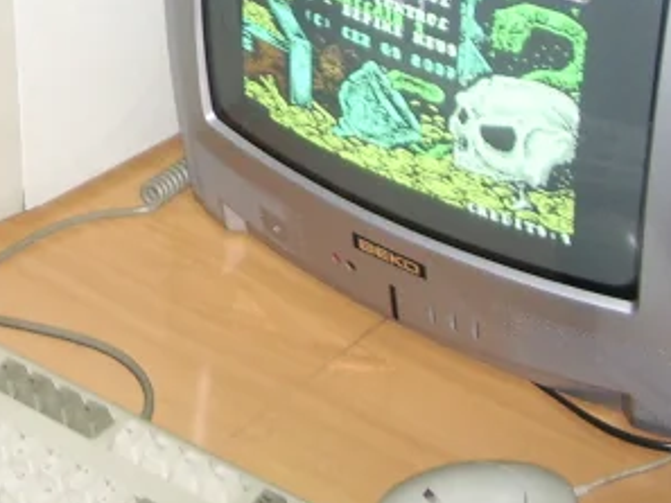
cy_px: -95
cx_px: -174
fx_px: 2191
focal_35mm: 113
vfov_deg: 12.8
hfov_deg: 16.5
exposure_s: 1/40
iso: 100
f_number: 2.6
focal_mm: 5.8
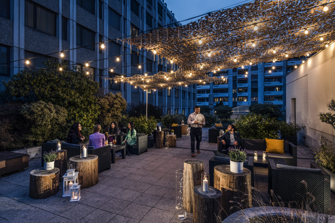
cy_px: 112
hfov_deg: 86.9
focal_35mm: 19
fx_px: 177
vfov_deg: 64.6
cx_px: 168
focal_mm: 19
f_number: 8
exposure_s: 1/15
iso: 500
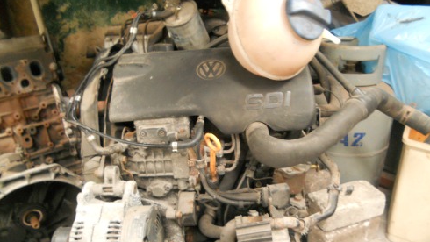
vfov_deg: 38.9
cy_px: 132
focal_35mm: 30
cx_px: 216
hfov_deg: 64.3
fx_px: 342
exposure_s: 1/5
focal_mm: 4.9
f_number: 3.2
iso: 400
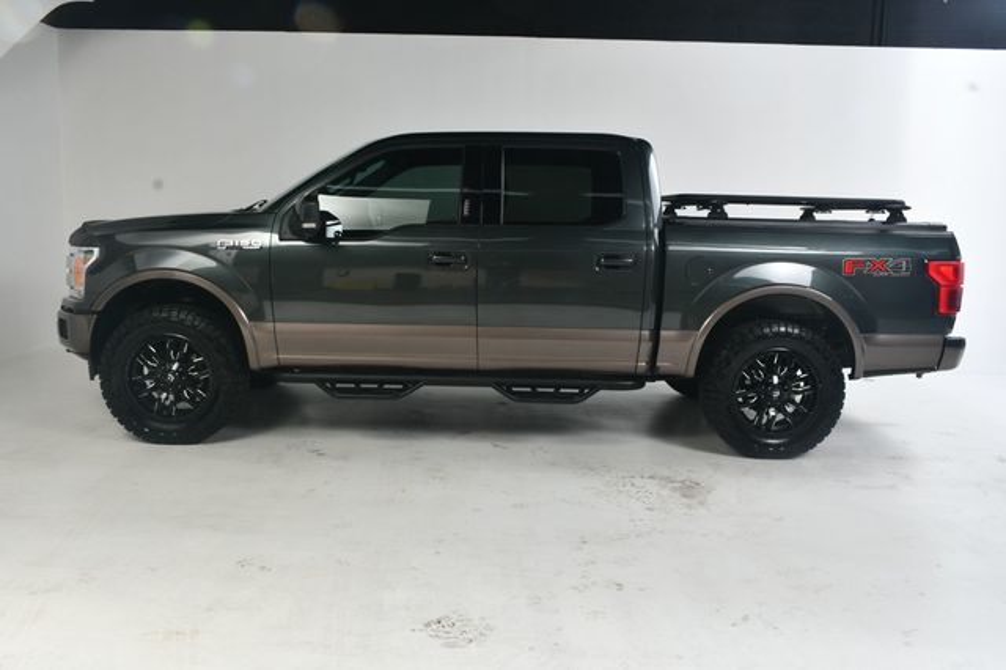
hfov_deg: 57.2
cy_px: 335
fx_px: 922
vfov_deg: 39.9
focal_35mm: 33
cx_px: 503
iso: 100
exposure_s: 1/160
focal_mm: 22
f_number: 11
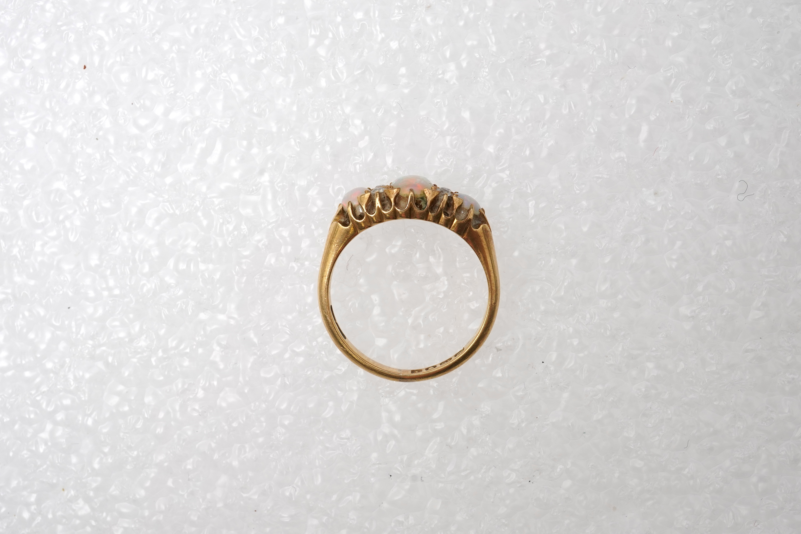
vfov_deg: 29.9
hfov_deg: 43.6
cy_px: 267
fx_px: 1001
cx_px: 400
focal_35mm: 45
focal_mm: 30
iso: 500
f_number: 22
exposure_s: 1/125
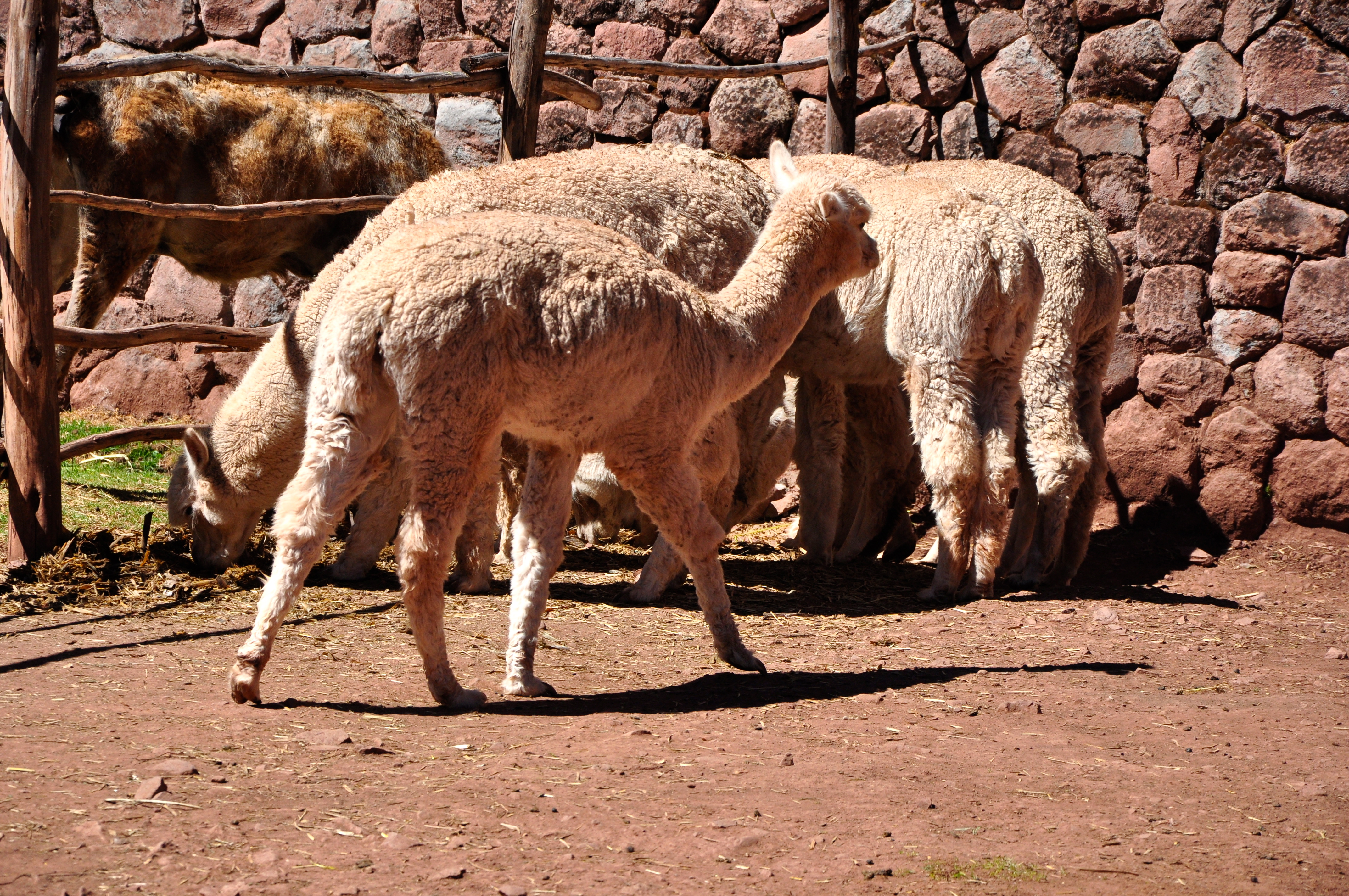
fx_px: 5895
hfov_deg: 13.1
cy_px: 448
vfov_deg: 8.7
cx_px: 674
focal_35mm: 158
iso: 400
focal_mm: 105
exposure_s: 1/1250
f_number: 9
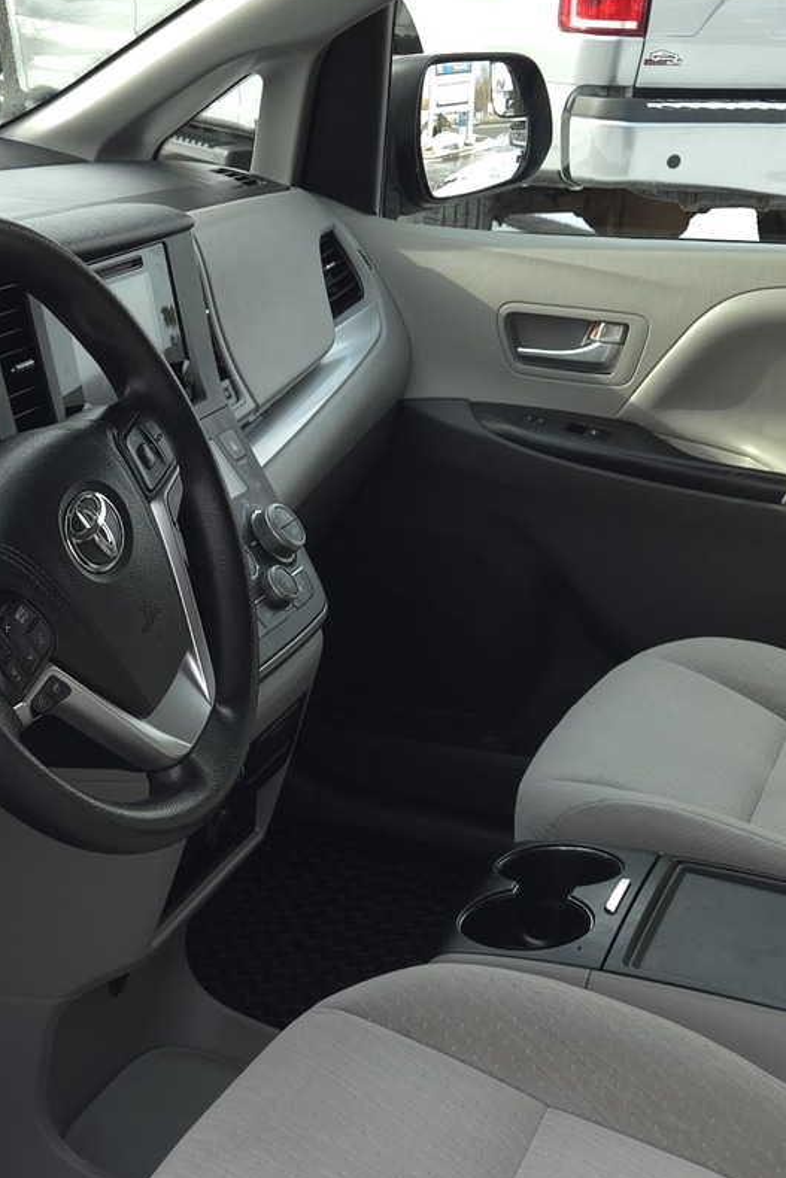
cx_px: 177
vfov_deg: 32.1
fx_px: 2029
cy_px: 790
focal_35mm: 62
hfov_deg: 21.7
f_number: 1.8
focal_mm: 5.4
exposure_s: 1/403
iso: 50
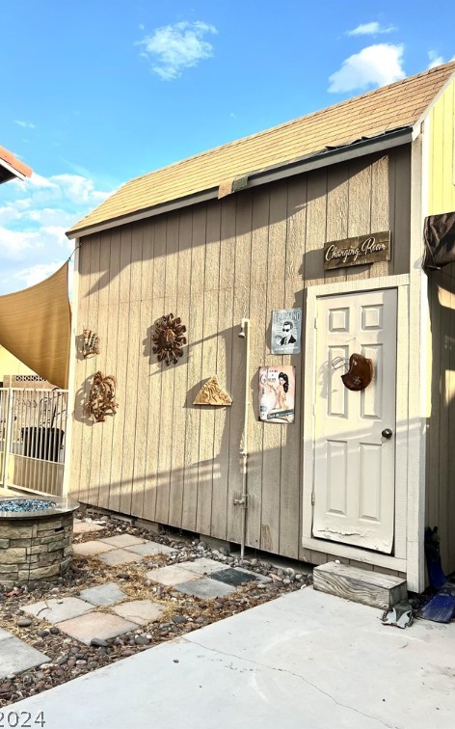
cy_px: 364
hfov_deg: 44.5
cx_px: 217
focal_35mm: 28
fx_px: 556
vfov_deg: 66.5
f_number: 1.5
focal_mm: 5.7
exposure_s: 1/1838
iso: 50
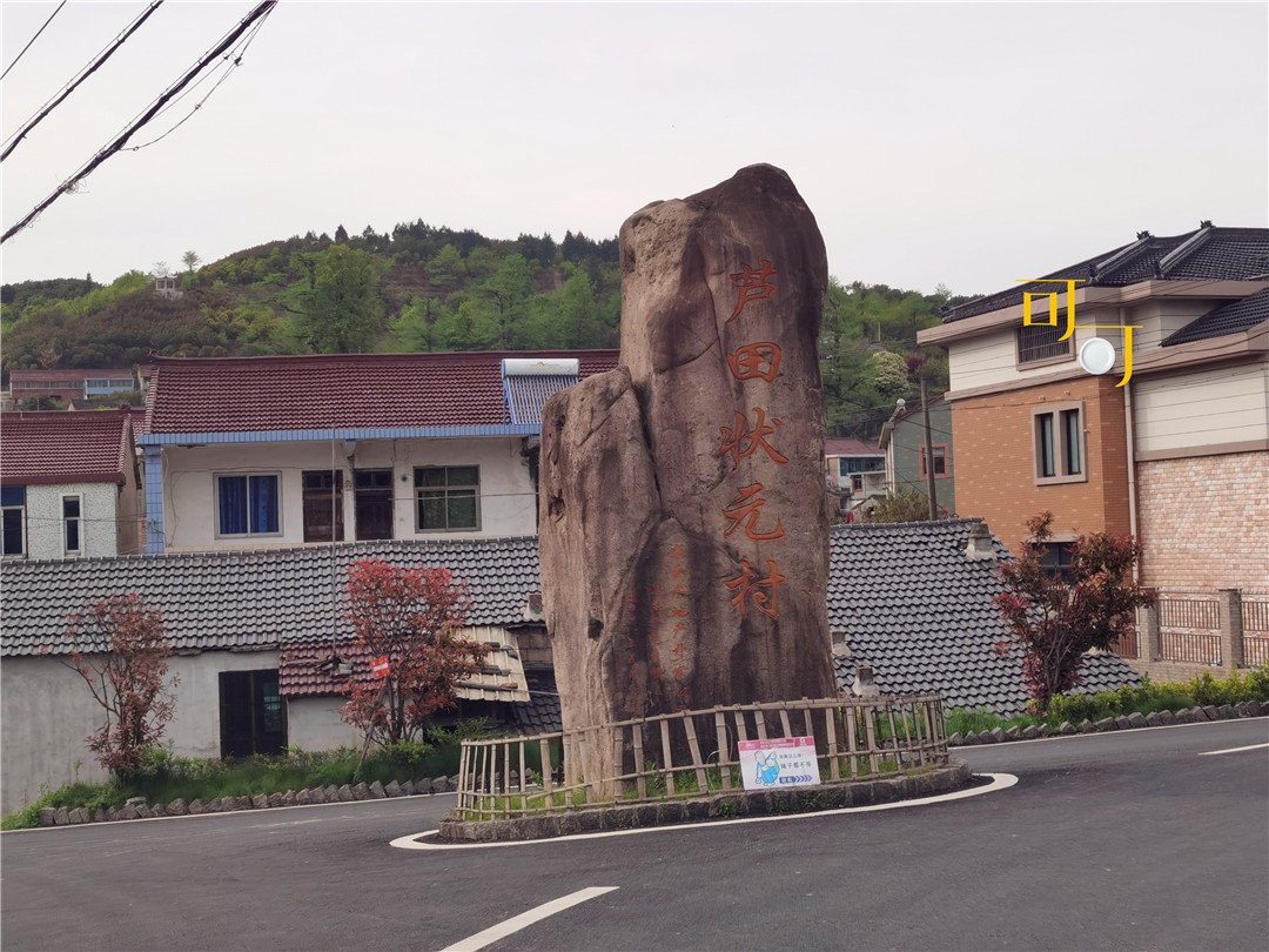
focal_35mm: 55
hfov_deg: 34.9
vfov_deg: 26.6
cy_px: 476
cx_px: 634
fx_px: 2016
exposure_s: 1/1558
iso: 50
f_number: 1.6
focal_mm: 5.56
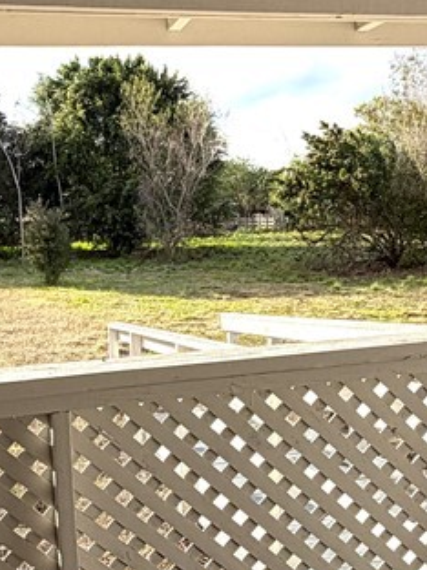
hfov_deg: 31.5
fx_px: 757
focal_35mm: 46
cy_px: 334
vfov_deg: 41.1
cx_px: 182
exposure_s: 1/545
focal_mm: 2.22
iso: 40
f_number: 2.2
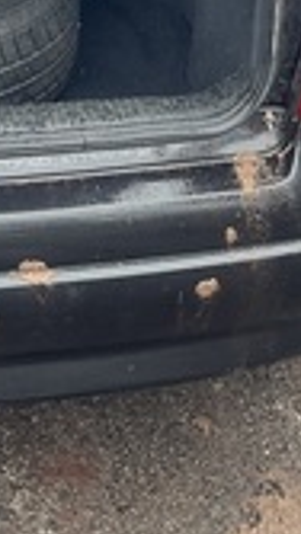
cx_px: -93
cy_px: -259
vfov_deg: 18.6
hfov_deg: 11.6
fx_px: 1447
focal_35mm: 102
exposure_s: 1/122
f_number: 1.6
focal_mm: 5.1
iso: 64
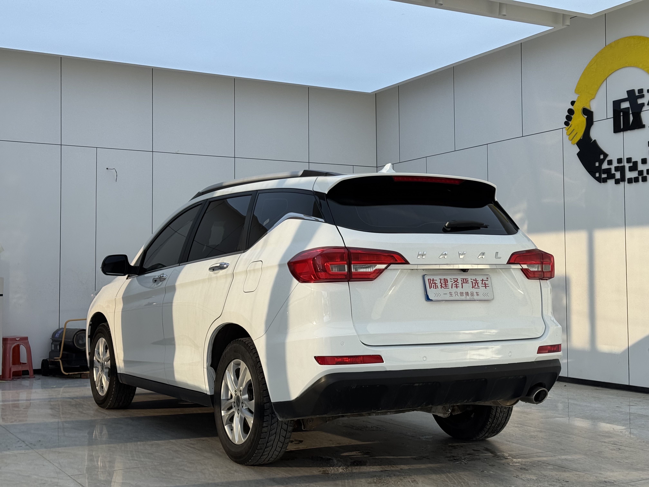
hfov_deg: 39.7
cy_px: 244
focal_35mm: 48
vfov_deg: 30.3
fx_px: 900
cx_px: 324
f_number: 1.78
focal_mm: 6.76
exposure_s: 1/1339
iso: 64
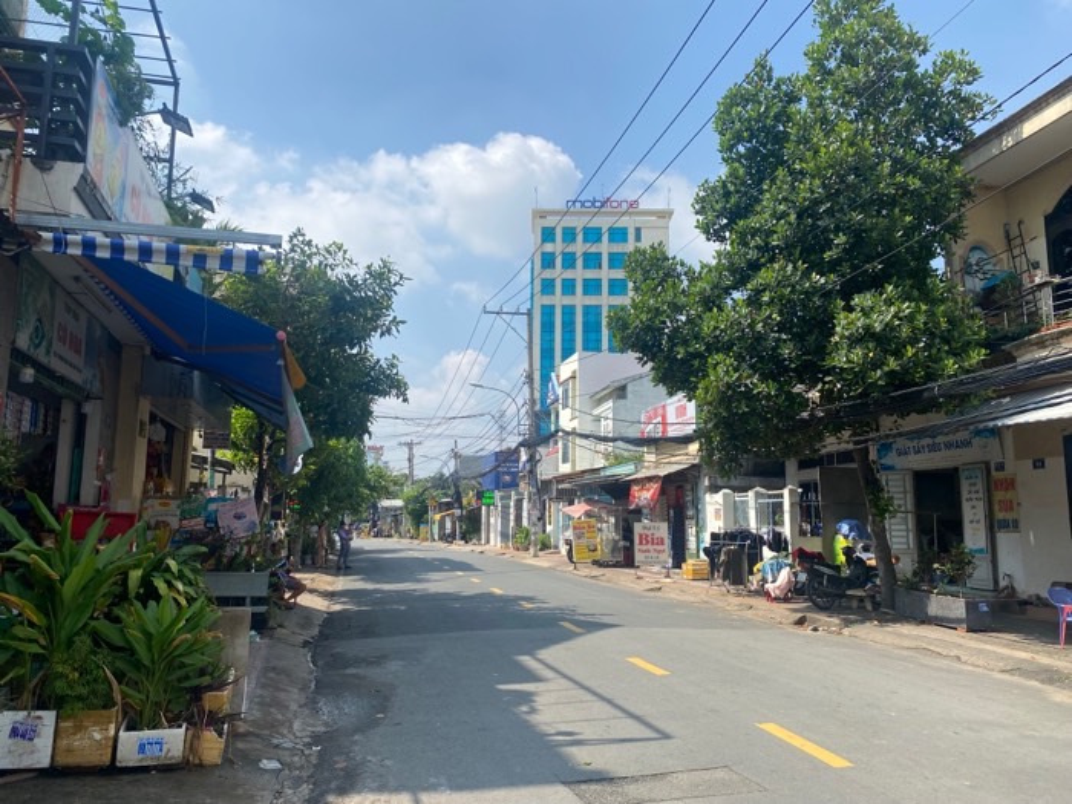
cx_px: 536
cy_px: 402
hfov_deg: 67.3
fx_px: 805
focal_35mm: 26
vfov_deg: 53.1
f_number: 1.8
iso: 32
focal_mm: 4.25
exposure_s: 1/3125
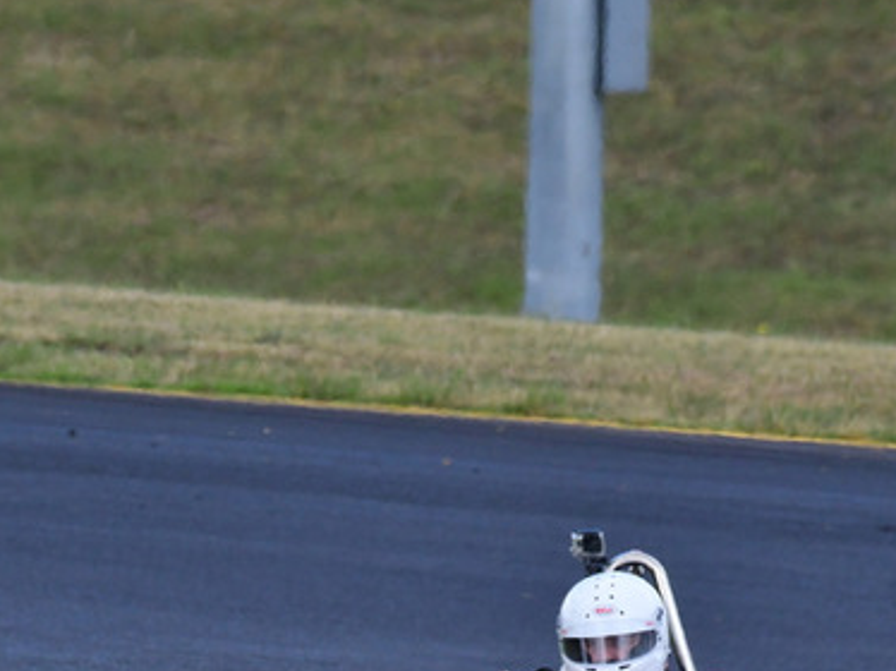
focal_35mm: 1544
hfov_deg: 1.3
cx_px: 400
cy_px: 625
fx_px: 39939
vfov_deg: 1.0
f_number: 11
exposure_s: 1/640
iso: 1000
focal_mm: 500
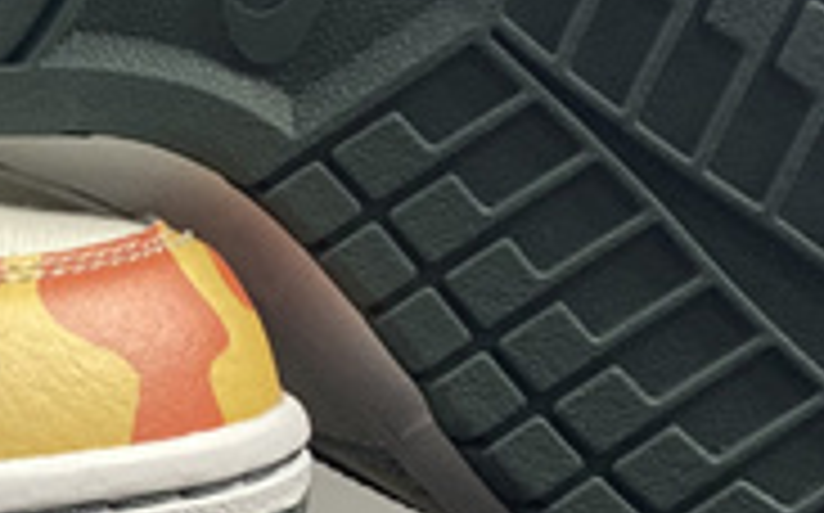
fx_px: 3388
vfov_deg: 8.6
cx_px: -522
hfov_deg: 12.9
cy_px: 68
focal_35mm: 151
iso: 125
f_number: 1.8
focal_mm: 4.25
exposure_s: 1/100
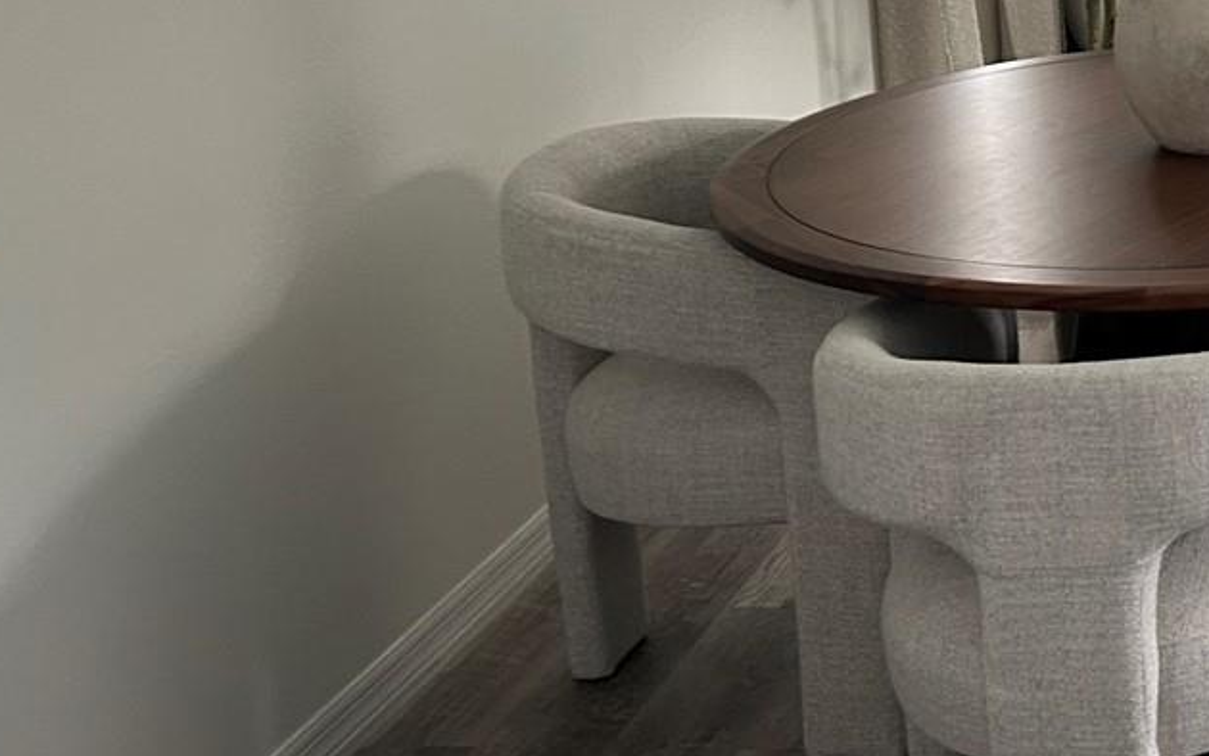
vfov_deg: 18.4
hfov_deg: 25.8
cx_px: 1508
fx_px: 2307
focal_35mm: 70
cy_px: 102
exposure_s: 1/60
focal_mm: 5.7
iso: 200
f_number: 1.5
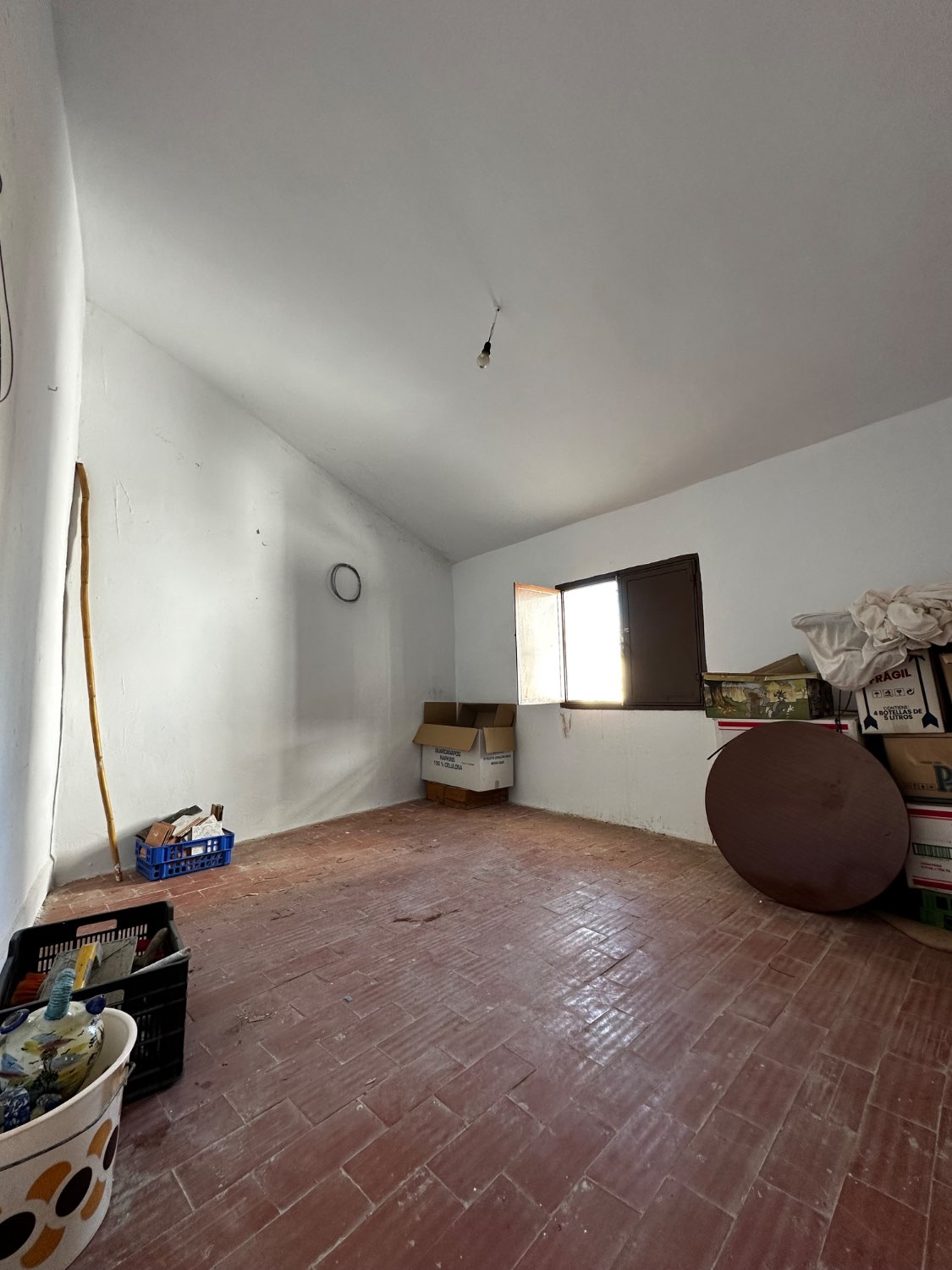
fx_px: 513
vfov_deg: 102.1
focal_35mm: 14
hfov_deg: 85.7
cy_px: 635
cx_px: 476
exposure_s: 1/99
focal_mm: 2.22
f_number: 2.2
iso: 160
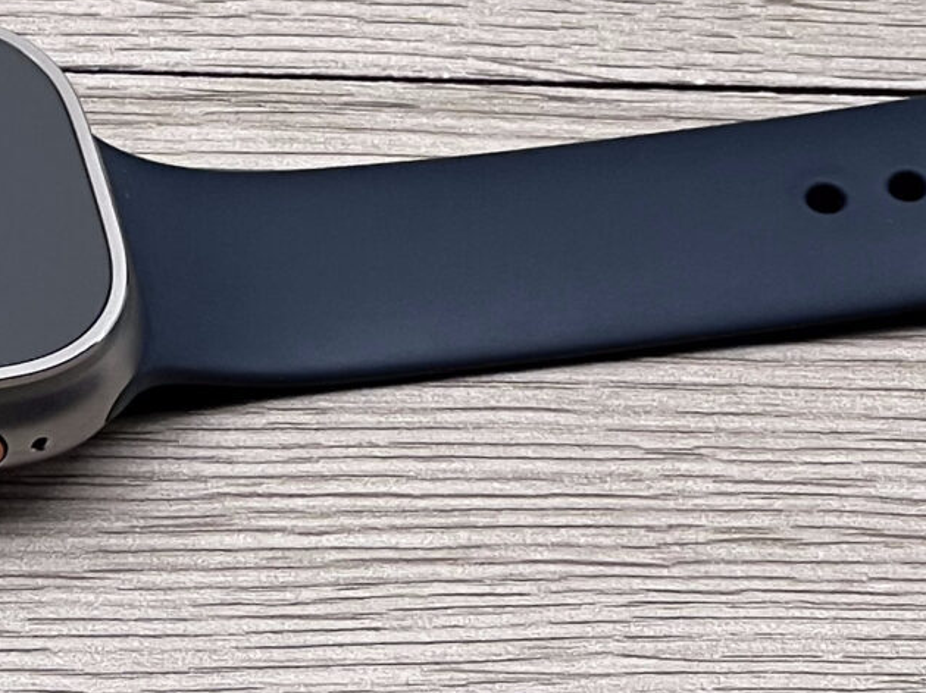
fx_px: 8370
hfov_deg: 6.3
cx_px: -15
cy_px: 229
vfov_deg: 4.7
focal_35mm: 313
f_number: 2.8
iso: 50
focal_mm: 9
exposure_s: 1/100
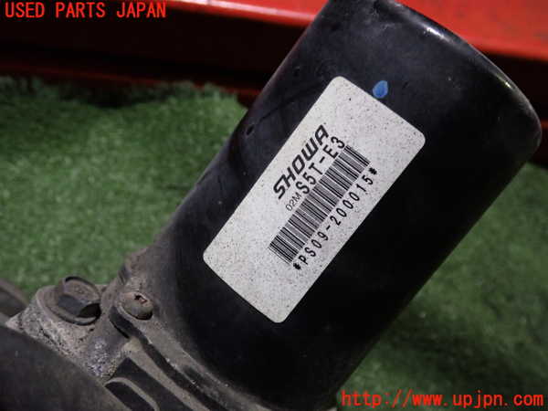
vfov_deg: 46.8
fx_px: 475
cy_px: 206
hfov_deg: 60.0
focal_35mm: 30
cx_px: 274
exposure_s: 1/30
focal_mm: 5.4
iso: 320
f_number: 2.3
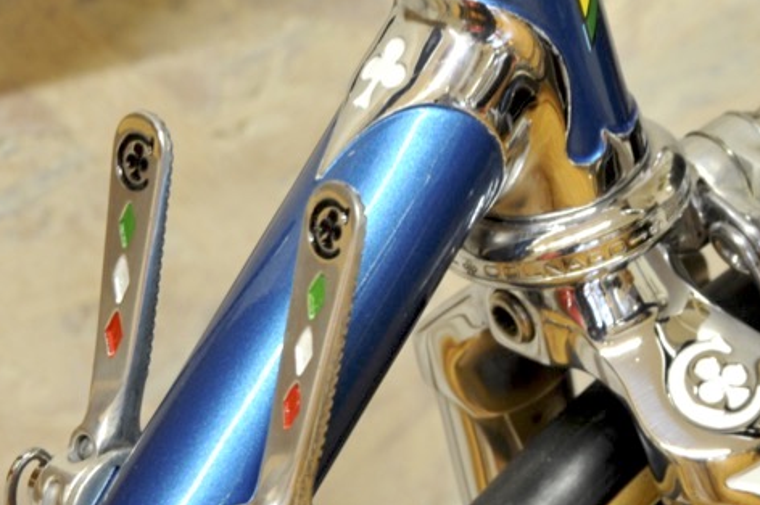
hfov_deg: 7.7
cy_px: 48
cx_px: 812
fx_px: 5633
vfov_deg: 5.1
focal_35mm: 267
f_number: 13
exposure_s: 1/1.3
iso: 1250
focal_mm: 105
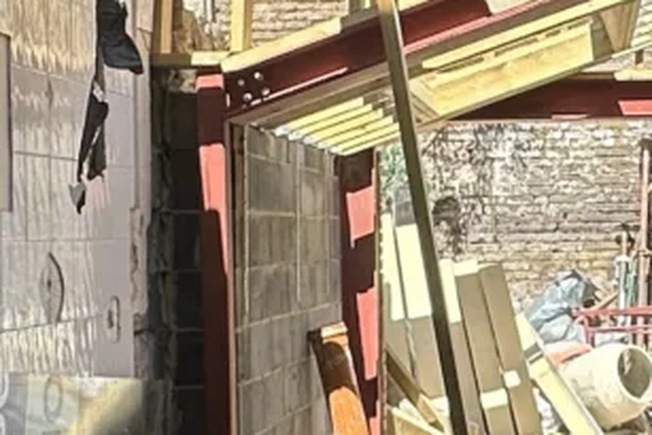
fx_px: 1649
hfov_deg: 21.5
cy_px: 233
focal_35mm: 91
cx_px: 663
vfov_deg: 15.0
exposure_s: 1/255
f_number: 2.2
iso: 40
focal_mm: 2.22
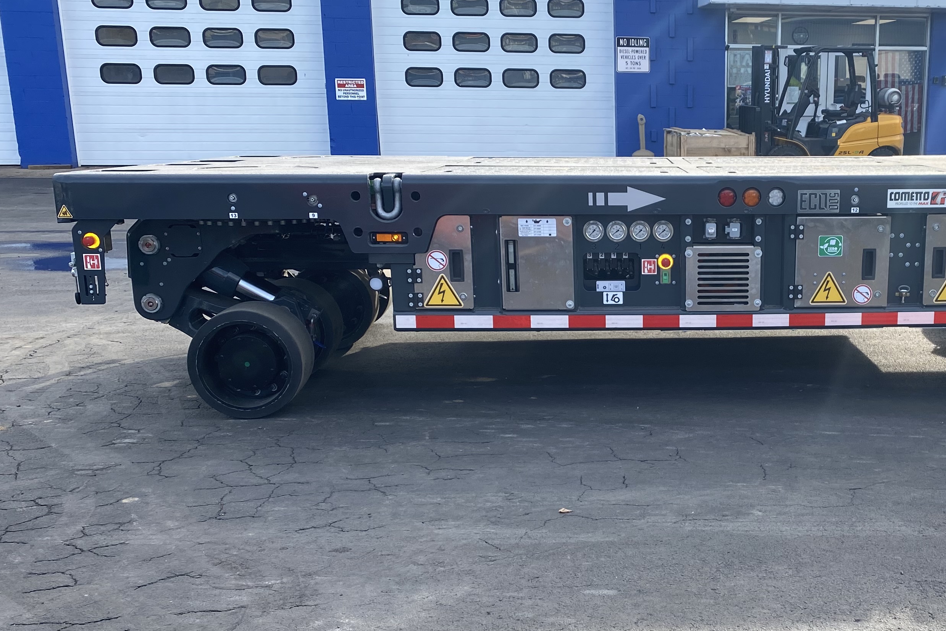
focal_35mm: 44
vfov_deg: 30.3
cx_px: 697
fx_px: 1156
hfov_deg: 43.2
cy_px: 409
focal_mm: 4.25
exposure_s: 1/728
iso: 32
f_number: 1.8
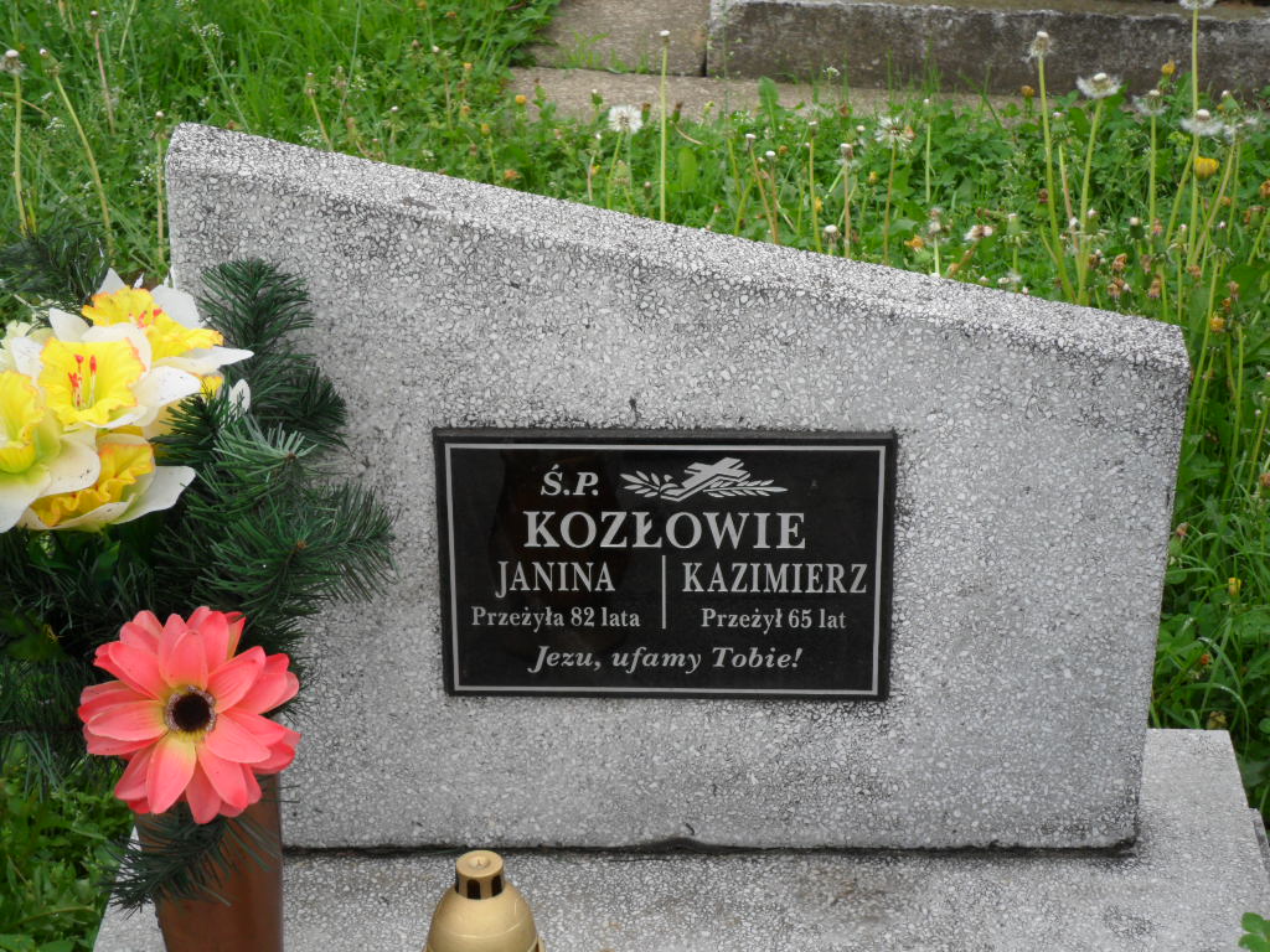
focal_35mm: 86
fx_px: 3155
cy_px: 476
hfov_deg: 22.8
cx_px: 635
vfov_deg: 17.2
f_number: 4.3
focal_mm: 15.4
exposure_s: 1/125
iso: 100
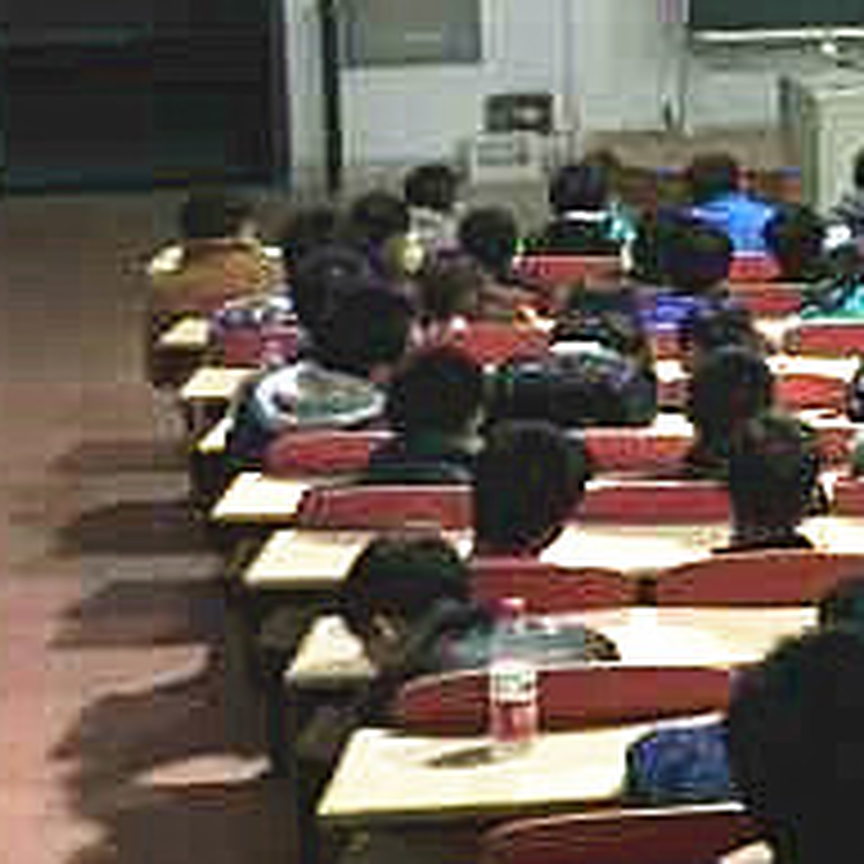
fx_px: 2711
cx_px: 1557
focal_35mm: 96
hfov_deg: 15.5
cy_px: 230
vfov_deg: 18.0
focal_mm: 4.15
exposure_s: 1/8
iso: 200
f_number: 2.2
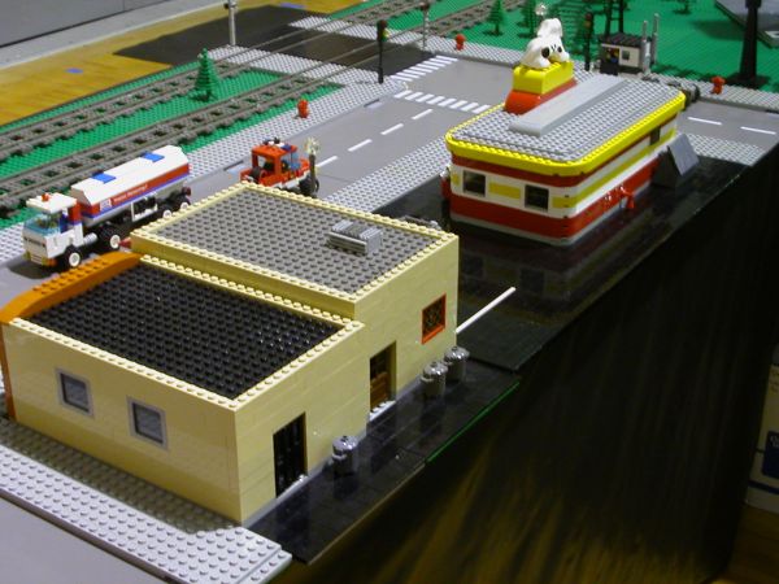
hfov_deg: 35.5
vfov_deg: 27.0
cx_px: 390
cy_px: 292
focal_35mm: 54
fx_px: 1215
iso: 200
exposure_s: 1/4
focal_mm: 8.2
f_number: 3.2
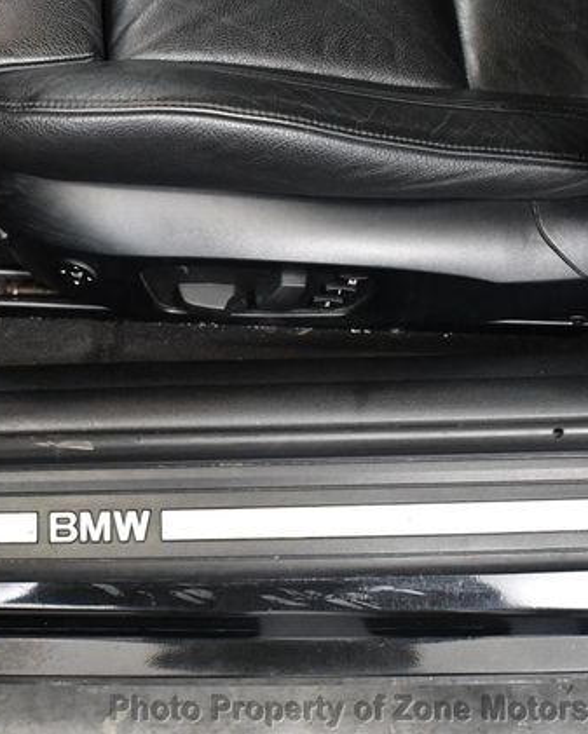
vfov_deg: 31.4
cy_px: 370
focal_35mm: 60
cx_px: 89
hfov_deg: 24.8
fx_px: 1305
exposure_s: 1/80
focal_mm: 21
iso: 3200
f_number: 3.8
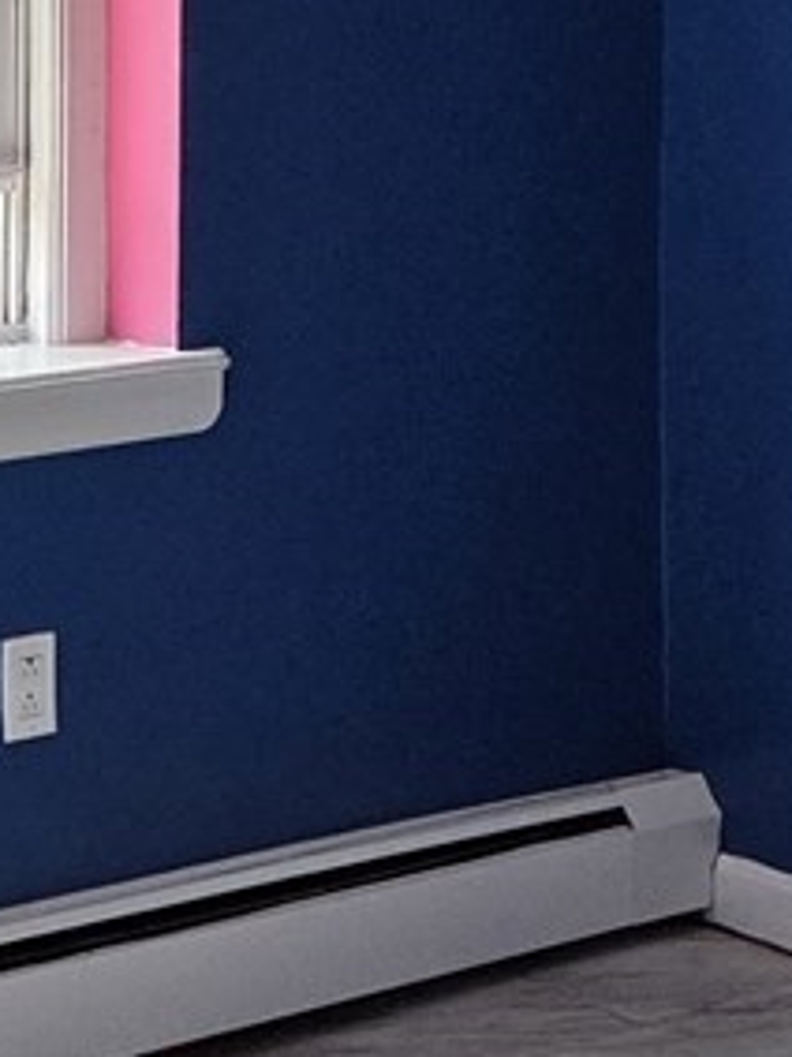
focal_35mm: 125
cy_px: -426
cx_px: 519
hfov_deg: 11.8
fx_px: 3816
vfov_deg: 14.9
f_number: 1.8
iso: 100
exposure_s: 1/180
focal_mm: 5.4
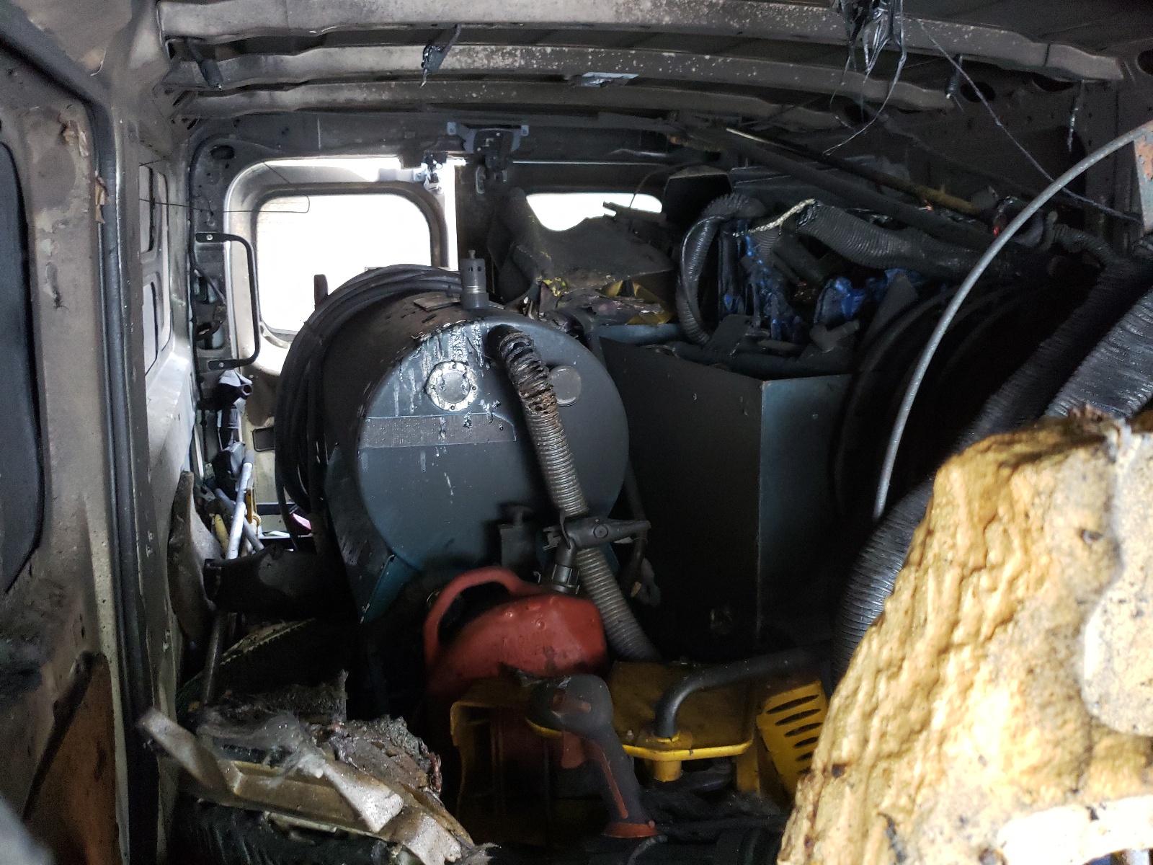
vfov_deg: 53.1
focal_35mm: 26
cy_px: 432
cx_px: 576
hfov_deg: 67.3
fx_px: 866
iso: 431
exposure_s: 1/24
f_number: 1.5
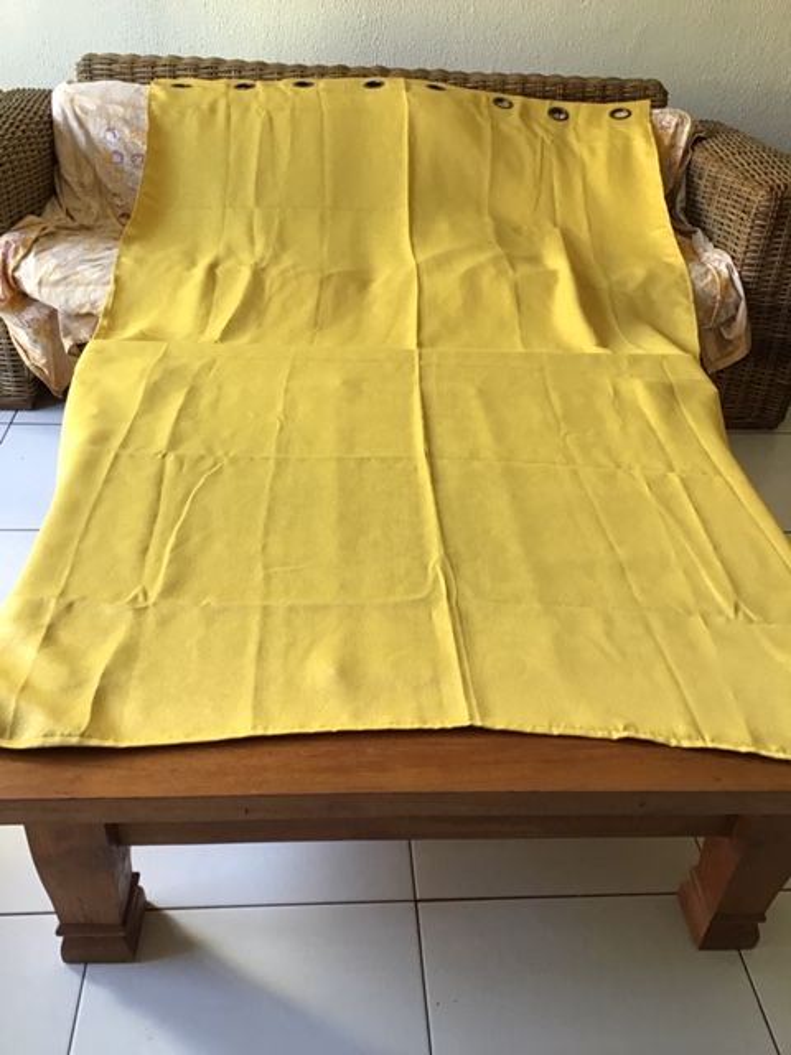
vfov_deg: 58.4
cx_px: 396
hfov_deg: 45.4
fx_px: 944
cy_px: 528
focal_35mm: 31
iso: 64
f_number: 2.4
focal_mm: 3.3
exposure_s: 1/33
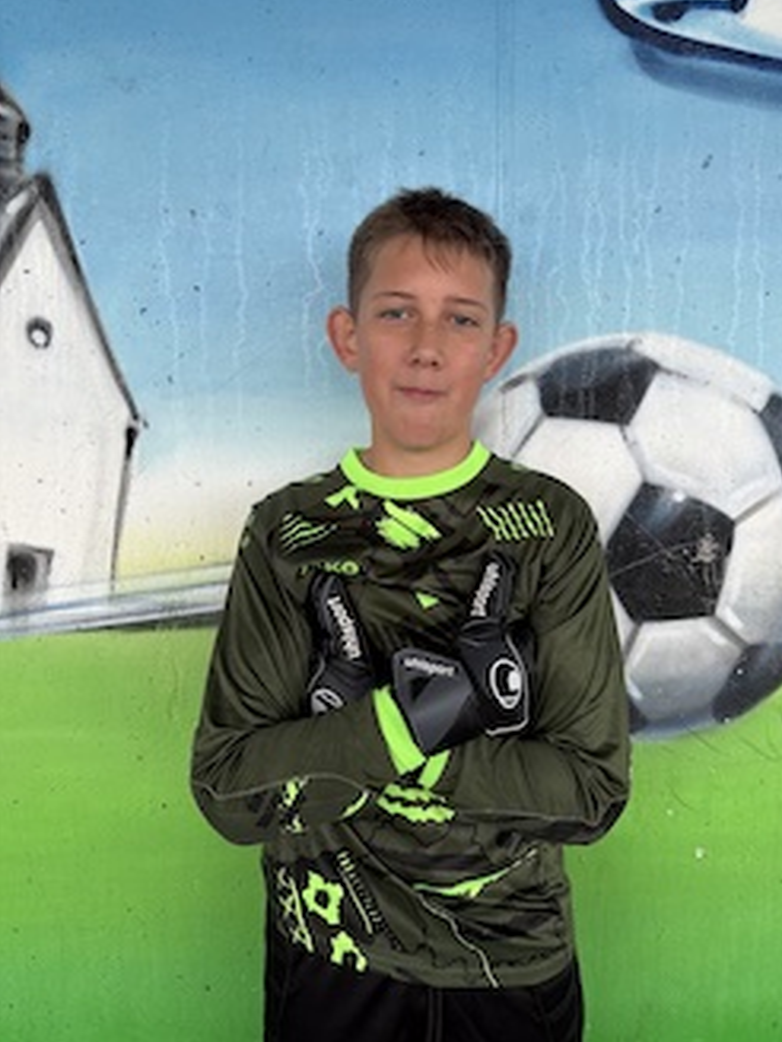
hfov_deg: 51.3
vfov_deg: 65.3
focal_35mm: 27
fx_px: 813
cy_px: 523
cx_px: 404
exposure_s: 1/122
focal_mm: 5.96
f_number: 1.6
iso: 80
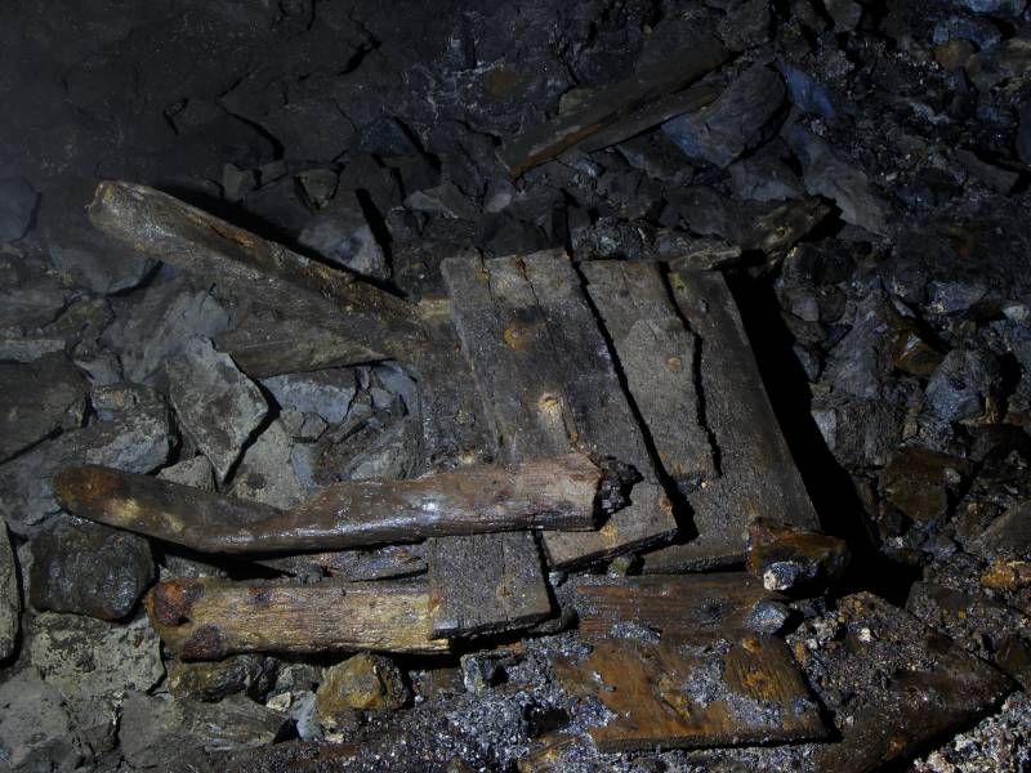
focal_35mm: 39
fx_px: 1162
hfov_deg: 47.9
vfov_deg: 36.8
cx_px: 516
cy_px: 386
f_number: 6.2
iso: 80
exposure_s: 3
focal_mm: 6.6
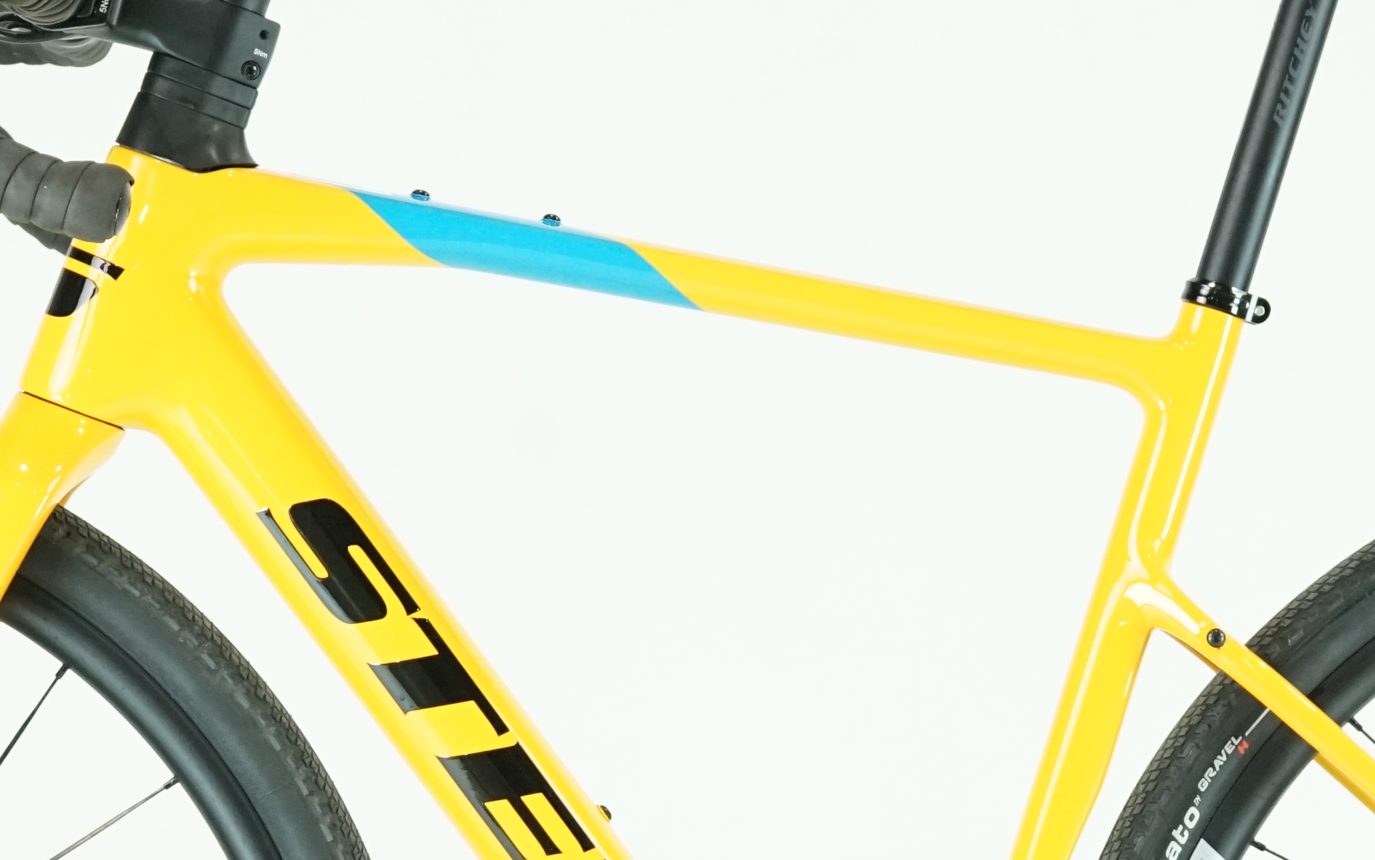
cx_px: 694
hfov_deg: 12.8
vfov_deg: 8.0
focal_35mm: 164
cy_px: 744
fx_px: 6147
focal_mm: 61
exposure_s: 1/200
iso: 2500
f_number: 5.6
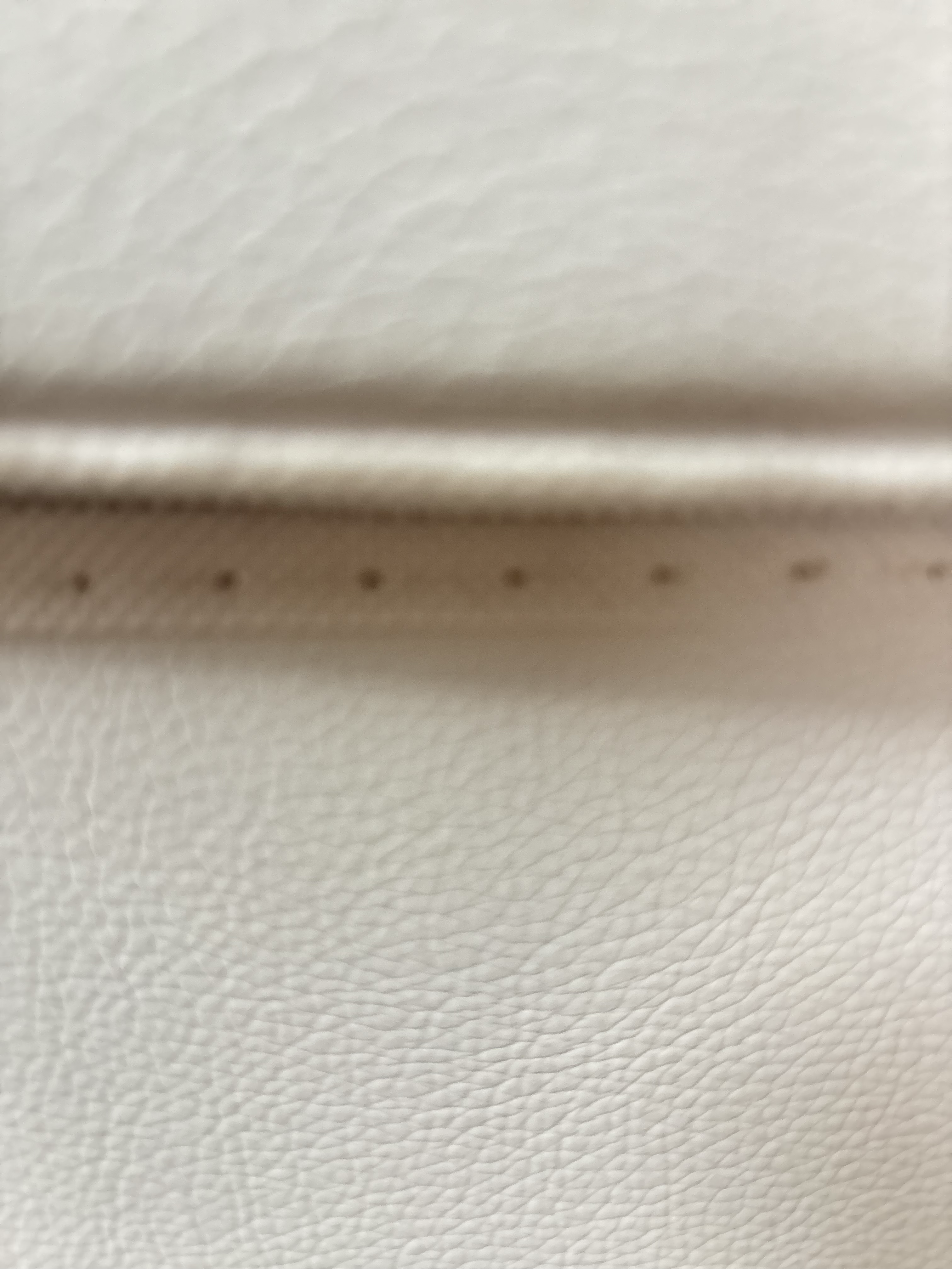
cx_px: 476
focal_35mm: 26
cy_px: 634
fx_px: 953
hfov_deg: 53.1
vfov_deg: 67.3
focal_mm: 5.96
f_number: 1.6
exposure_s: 1/60
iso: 400
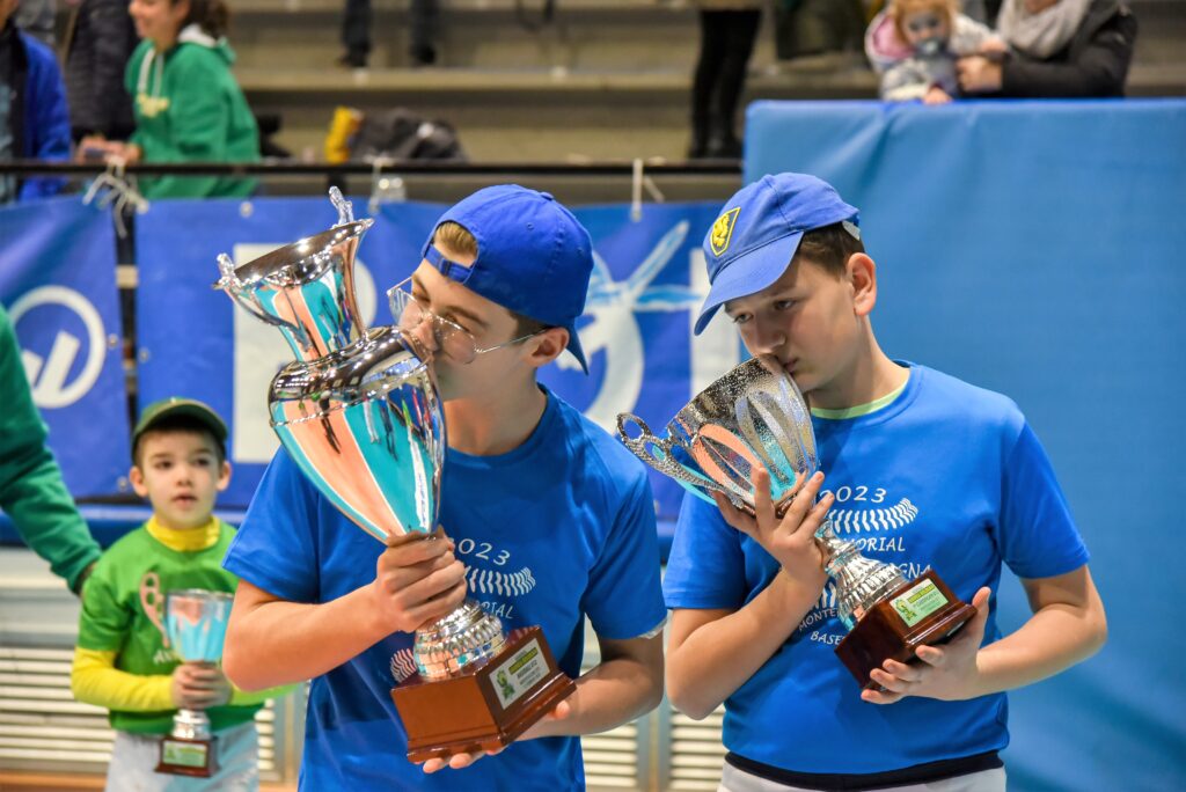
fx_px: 2835
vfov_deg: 15.9
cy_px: 396
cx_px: 593
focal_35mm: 86
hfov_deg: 23.6
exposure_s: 1/80
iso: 2000
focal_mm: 86
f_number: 4.5
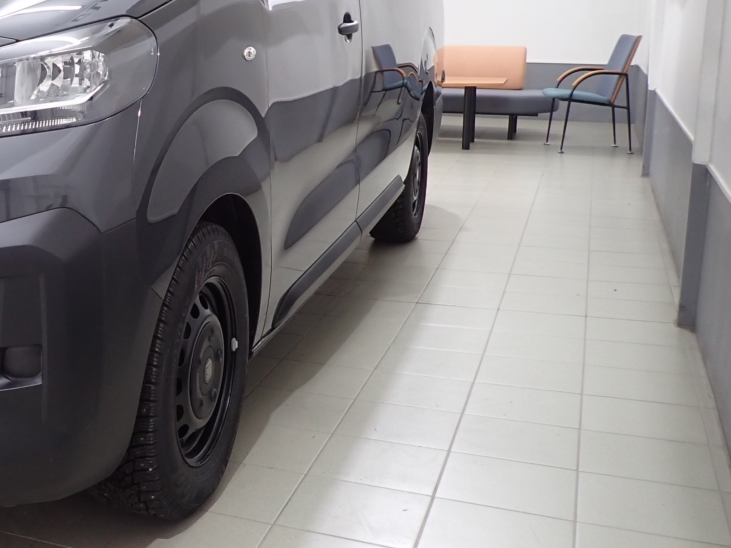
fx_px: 1035
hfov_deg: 35.9
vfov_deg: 29.4
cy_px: 161
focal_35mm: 49
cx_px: 40
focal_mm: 4.5
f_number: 2
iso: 200
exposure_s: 1/40
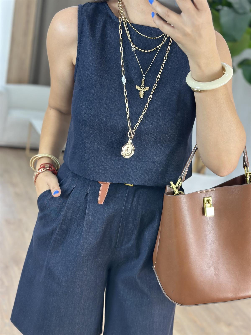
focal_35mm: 48
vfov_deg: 39.7
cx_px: 126
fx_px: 464
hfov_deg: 30.3
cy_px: 168
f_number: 1.78
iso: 100
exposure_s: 1/100
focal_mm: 6.86
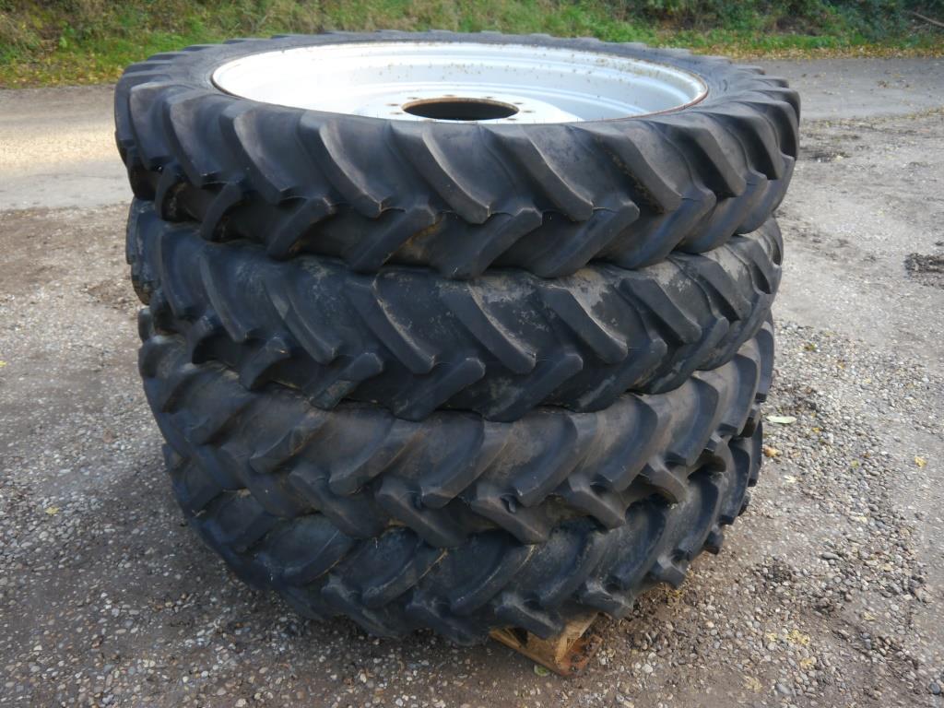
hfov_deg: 60.0
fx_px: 818
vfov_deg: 46.8
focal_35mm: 30
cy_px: 354
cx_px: 472
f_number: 3.6
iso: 160
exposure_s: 1/60
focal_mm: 15
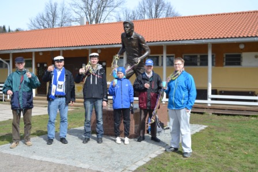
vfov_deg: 34.2
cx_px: 129
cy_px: 86
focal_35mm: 39
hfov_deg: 49.5
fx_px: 280
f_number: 8
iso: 100
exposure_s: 1/250
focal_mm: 26
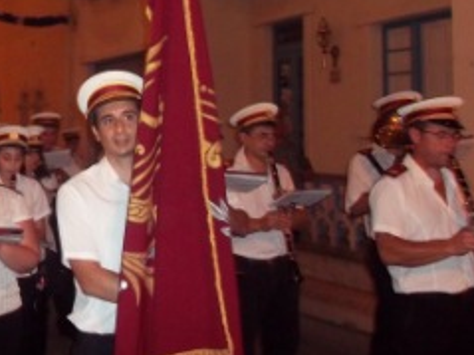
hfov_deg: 31.1
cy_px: 73
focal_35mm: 60
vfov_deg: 24.0
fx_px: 821
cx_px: 71
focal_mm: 5.7
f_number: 2.9
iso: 320
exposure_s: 1/30
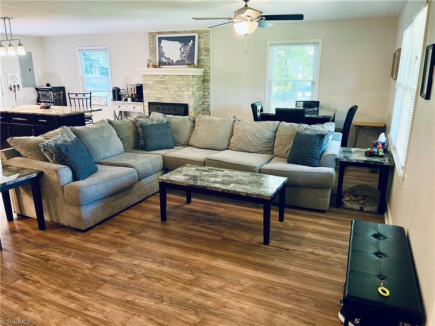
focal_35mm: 25
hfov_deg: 69.4
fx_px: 314
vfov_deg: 54.9
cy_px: 163
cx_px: 218
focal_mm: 5.1
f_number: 1.6
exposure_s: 1/60
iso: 250
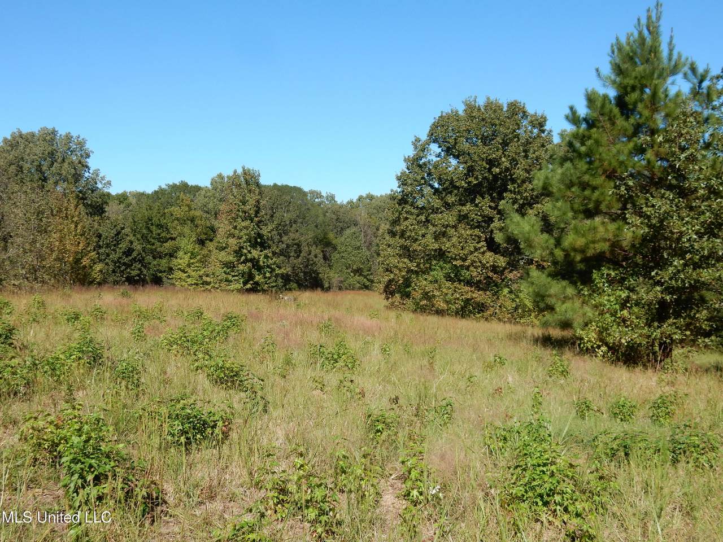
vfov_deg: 39.7
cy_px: 271
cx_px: 362
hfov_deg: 51.4
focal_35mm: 36
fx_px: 752
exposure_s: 1/800
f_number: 4
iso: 125
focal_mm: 6.4
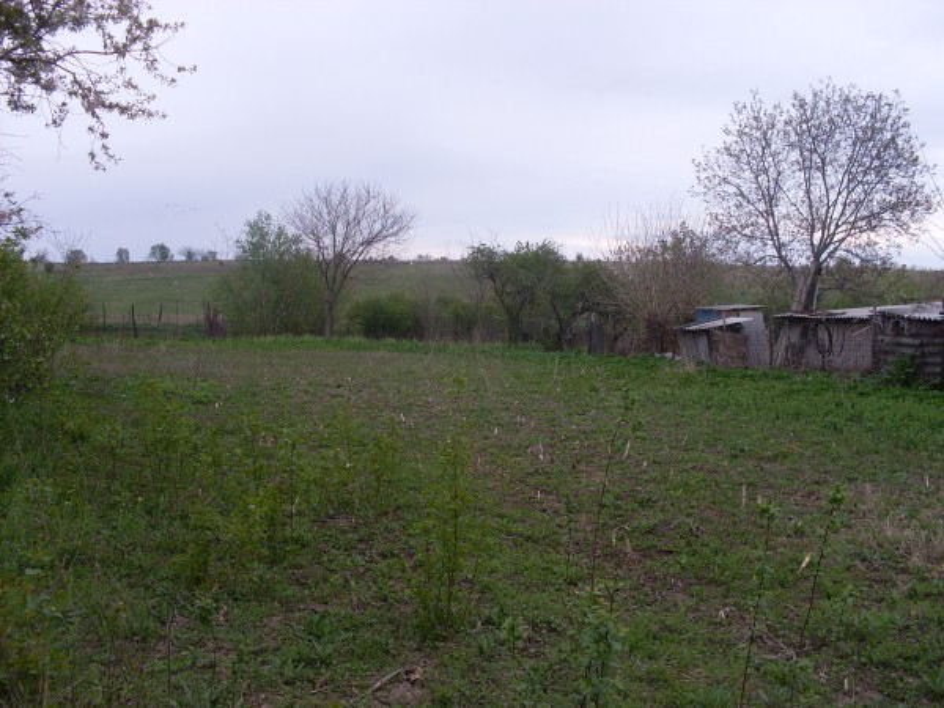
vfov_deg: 37.7
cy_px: 354
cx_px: 472
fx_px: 1036
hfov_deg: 49.0
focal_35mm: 38
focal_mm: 6.3
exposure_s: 1/350
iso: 80
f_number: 2.8
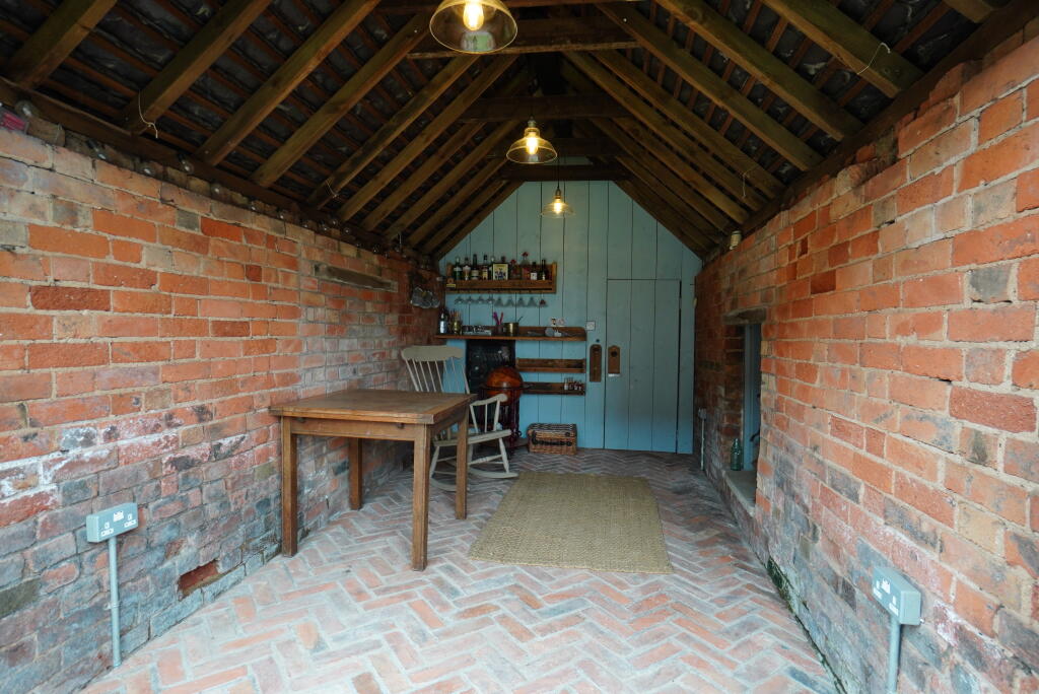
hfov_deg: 94.9
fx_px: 476
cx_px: 520
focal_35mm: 16
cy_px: 347
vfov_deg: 72.1
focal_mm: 11
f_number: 4.5
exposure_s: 1/100
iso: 400
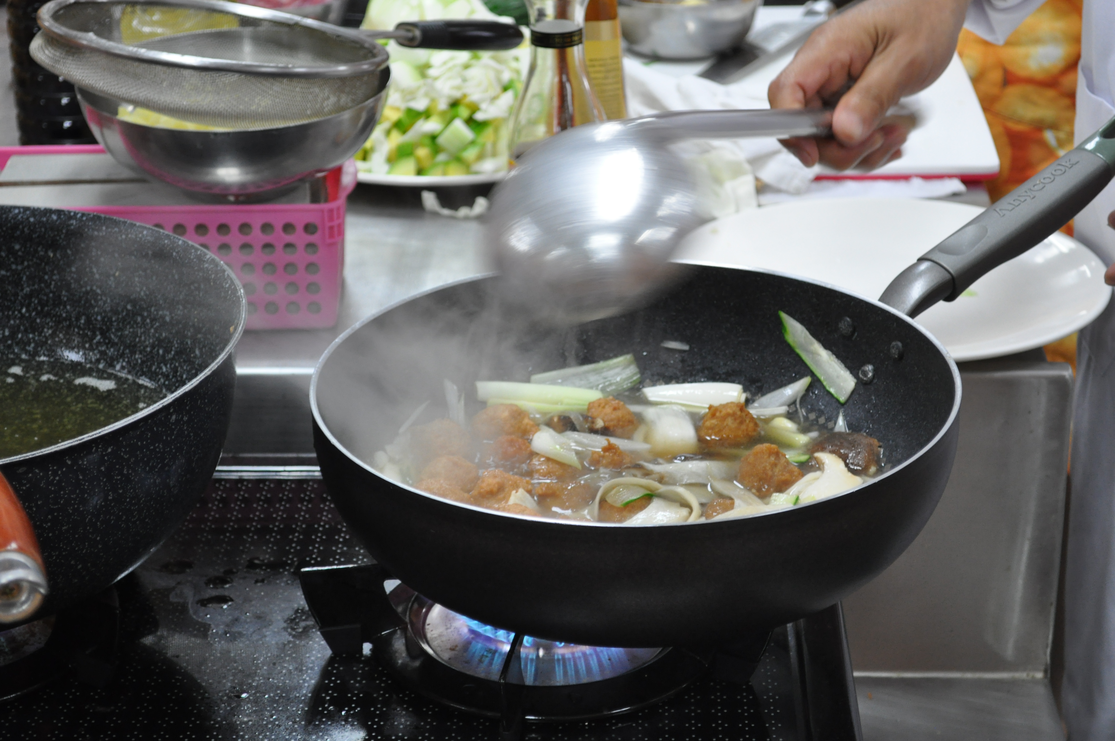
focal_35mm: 82
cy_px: 370
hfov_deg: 24.6
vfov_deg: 16.5
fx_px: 2552
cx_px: 558
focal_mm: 55
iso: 1000
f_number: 5.6
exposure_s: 1/30
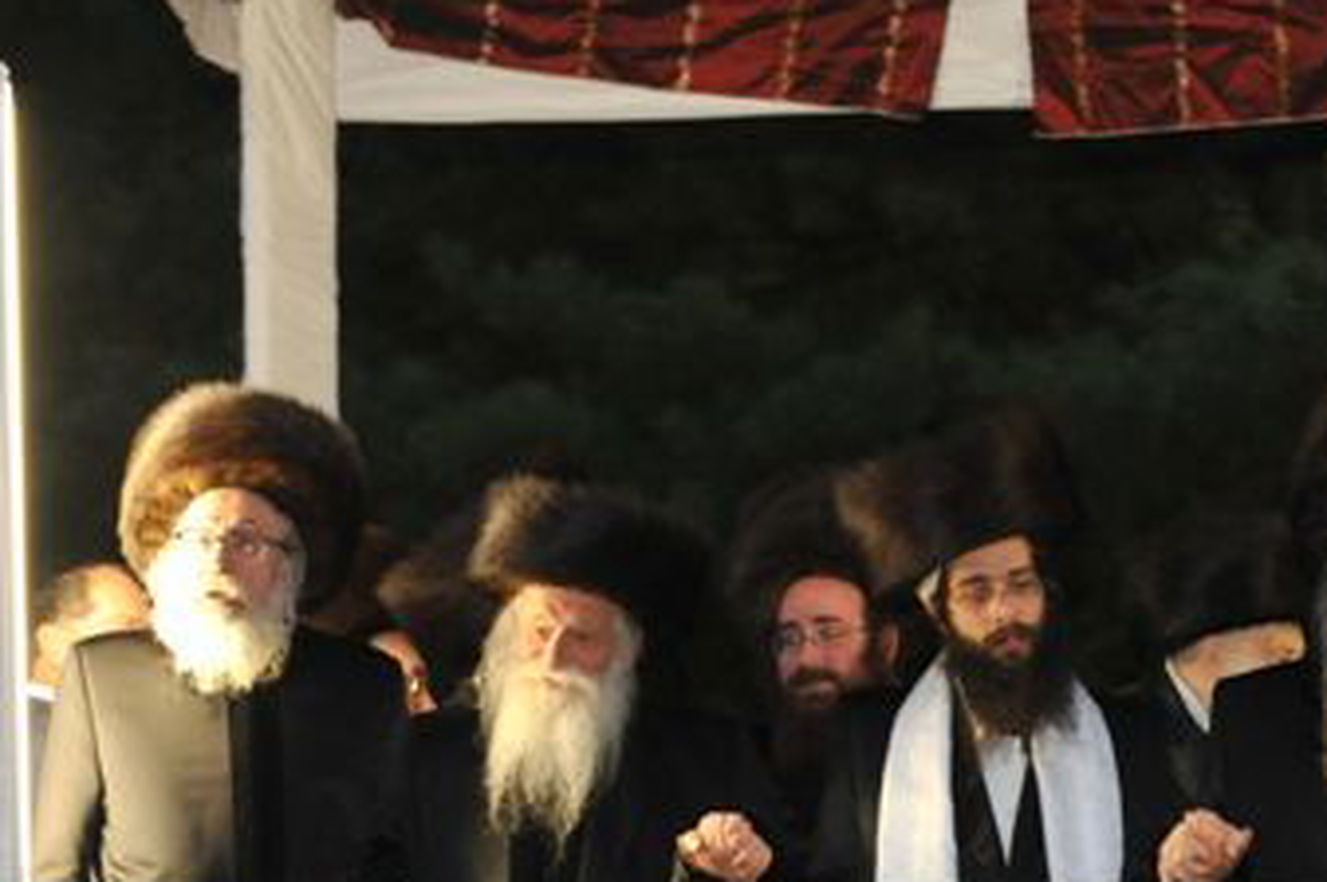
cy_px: 843
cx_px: 1323
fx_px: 9169
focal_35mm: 249
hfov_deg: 8.2
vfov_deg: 5.5
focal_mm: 105
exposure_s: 1/125
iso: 2000
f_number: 3.2
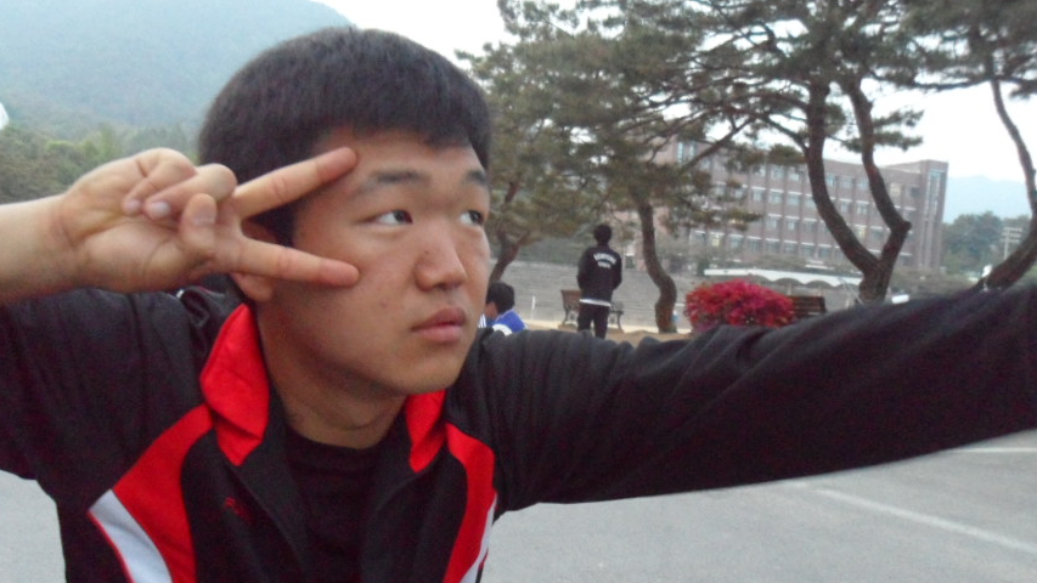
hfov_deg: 57.9
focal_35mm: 34
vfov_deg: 34.2
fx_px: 935
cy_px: 407
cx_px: 473
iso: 640
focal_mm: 4.9
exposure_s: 1/15
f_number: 3.3
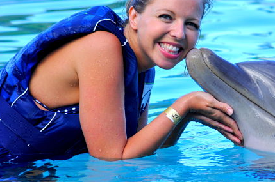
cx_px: 217
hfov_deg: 4.2
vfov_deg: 2.8
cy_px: 57
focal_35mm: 489
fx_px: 3731
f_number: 10
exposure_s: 1/250
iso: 200
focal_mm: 200
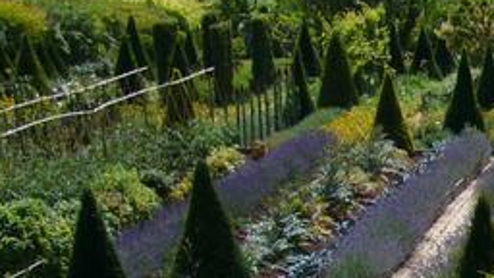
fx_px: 1559
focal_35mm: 119
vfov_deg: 9.9
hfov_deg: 16.5
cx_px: 724
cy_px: 398
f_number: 5.6
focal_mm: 5.8
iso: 80
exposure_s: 1/400
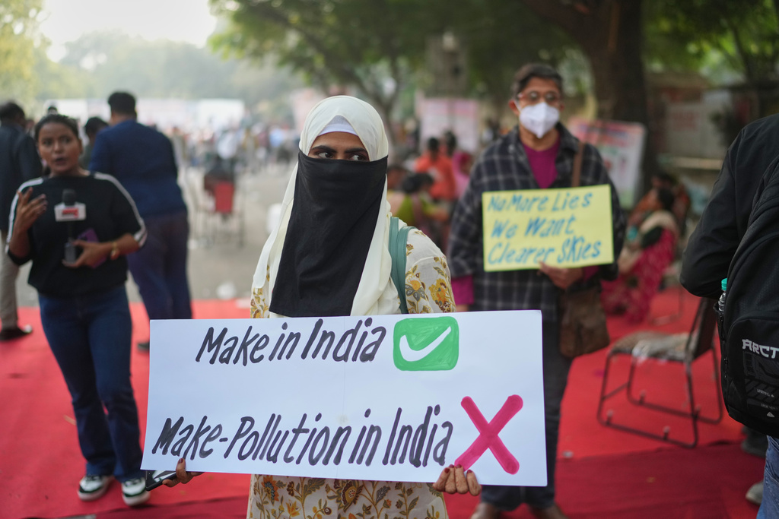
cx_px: 390
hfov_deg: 54.4
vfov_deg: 37.9
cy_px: 260
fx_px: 757
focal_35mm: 35
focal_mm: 35
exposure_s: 1/3200
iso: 800
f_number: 1.4
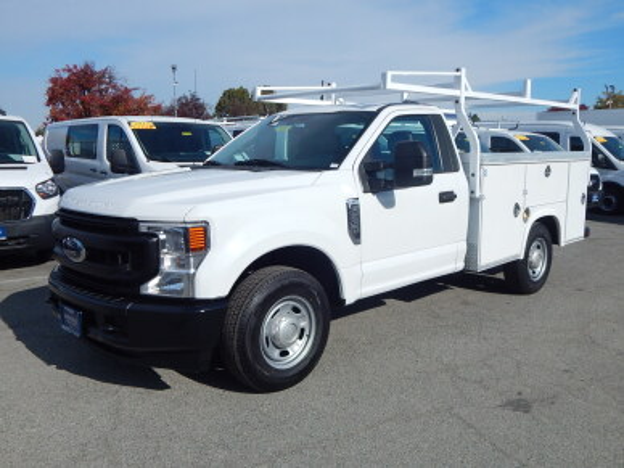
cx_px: 312
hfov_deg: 58.4
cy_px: 234
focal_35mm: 31
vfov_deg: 45.4
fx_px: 559
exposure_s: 1/1500
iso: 125
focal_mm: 5.6
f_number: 6.5
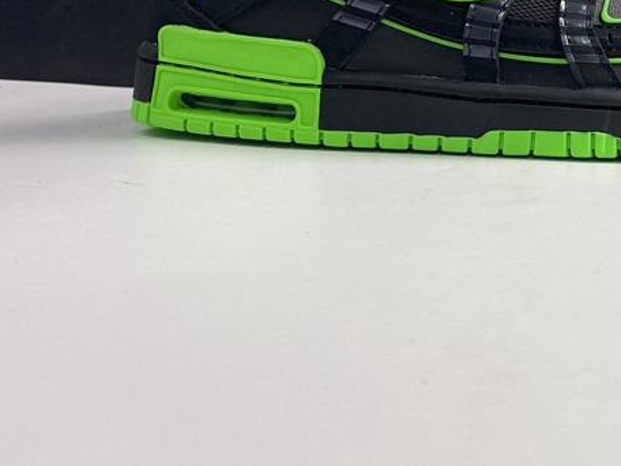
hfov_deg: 30.8
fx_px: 1023
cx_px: 652
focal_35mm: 57
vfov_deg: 24.7
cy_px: 27
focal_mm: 4.25
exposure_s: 1/100
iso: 50
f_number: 1.8
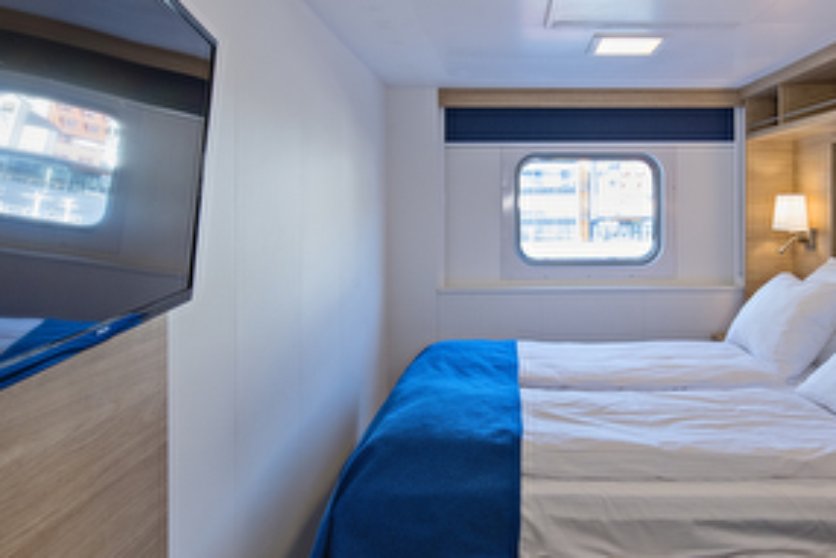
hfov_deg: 63.0
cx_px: 588
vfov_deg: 46.2
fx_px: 651
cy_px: 333
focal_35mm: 28
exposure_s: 1/20
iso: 400
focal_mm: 16
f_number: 6.3
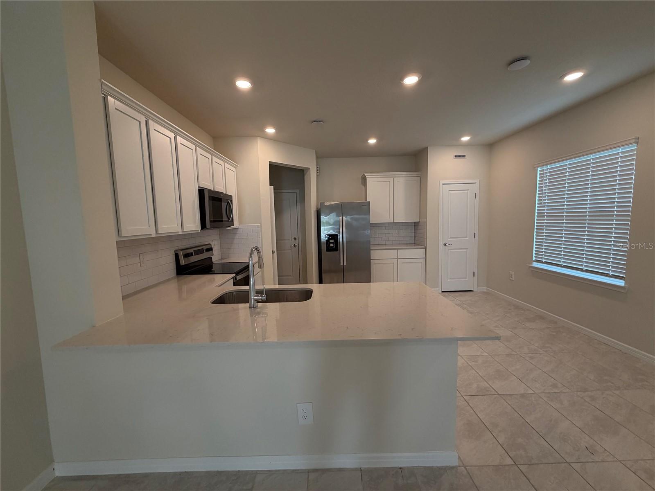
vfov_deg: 85.7
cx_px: 328
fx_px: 265
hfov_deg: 102.1
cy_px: 246
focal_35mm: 14
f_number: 2.2
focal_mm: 2.22
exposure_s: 1/120
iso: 160
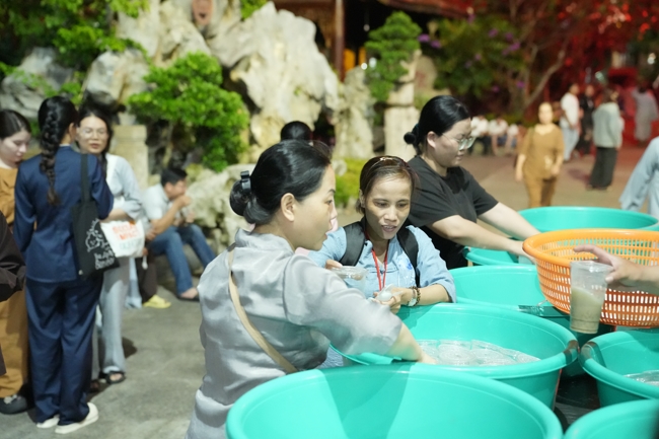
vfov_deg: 27.0
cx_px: 330
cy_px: 220
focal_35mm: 50
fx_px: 915
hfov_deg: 39.6
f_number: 2.8
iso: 16000
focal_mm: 50
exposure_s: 1/160
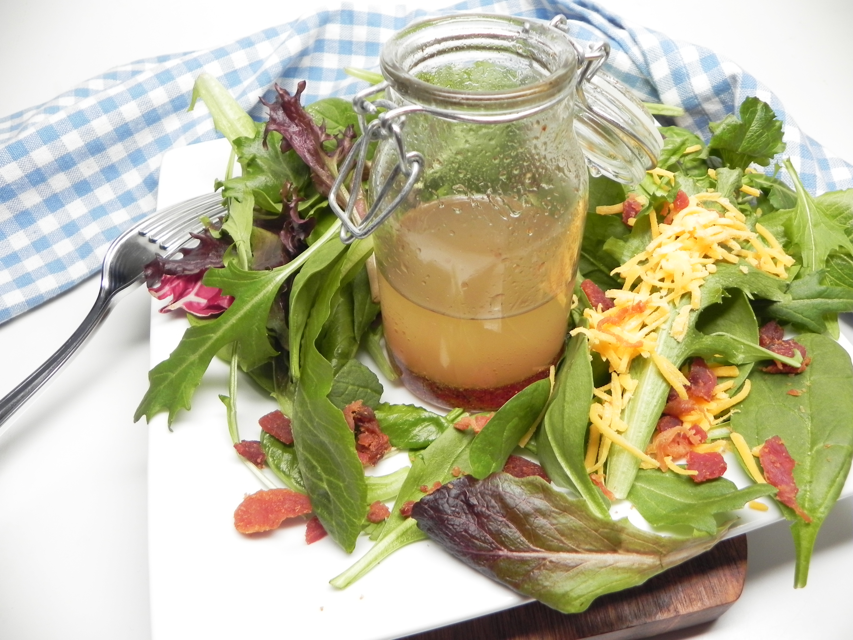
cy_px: 320
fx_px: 641
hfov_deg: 67.3
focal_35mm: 26
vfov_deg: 53.1
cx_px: 426
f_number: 2.8
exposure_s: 1/31
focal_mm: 4.6
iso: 163
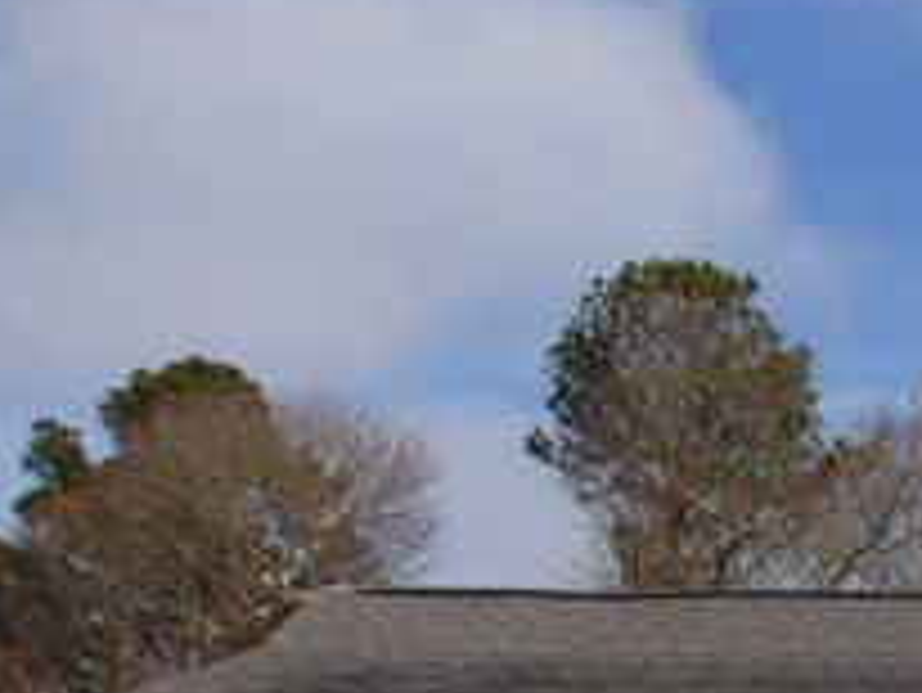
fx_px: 2532
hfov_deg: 19.5
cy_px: 745
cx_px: 1084
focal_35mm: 95
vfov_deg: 15.2
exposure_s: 1/1500
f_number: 8.5
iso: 80
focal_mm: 6.9
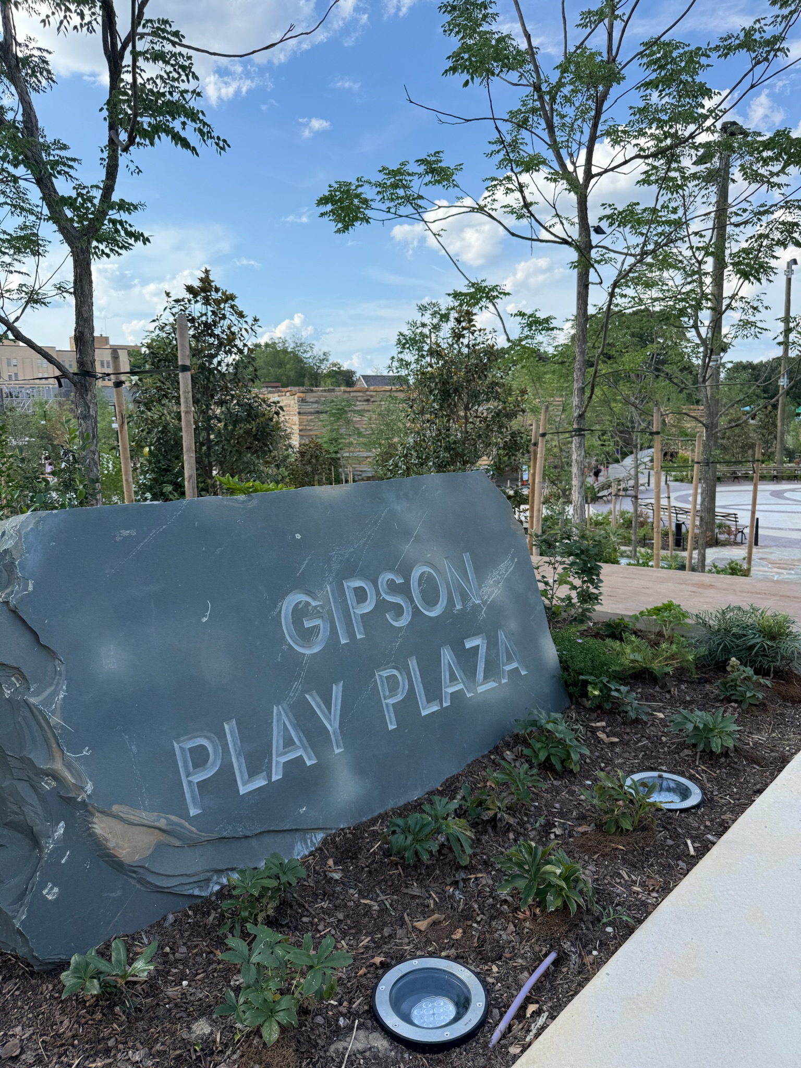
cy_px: 534
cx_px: 400
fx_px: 740
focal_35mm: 24
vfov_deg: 71.6
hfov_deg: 56.8
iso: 80
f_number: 1.78
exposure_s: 1/2611
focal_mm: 6.76
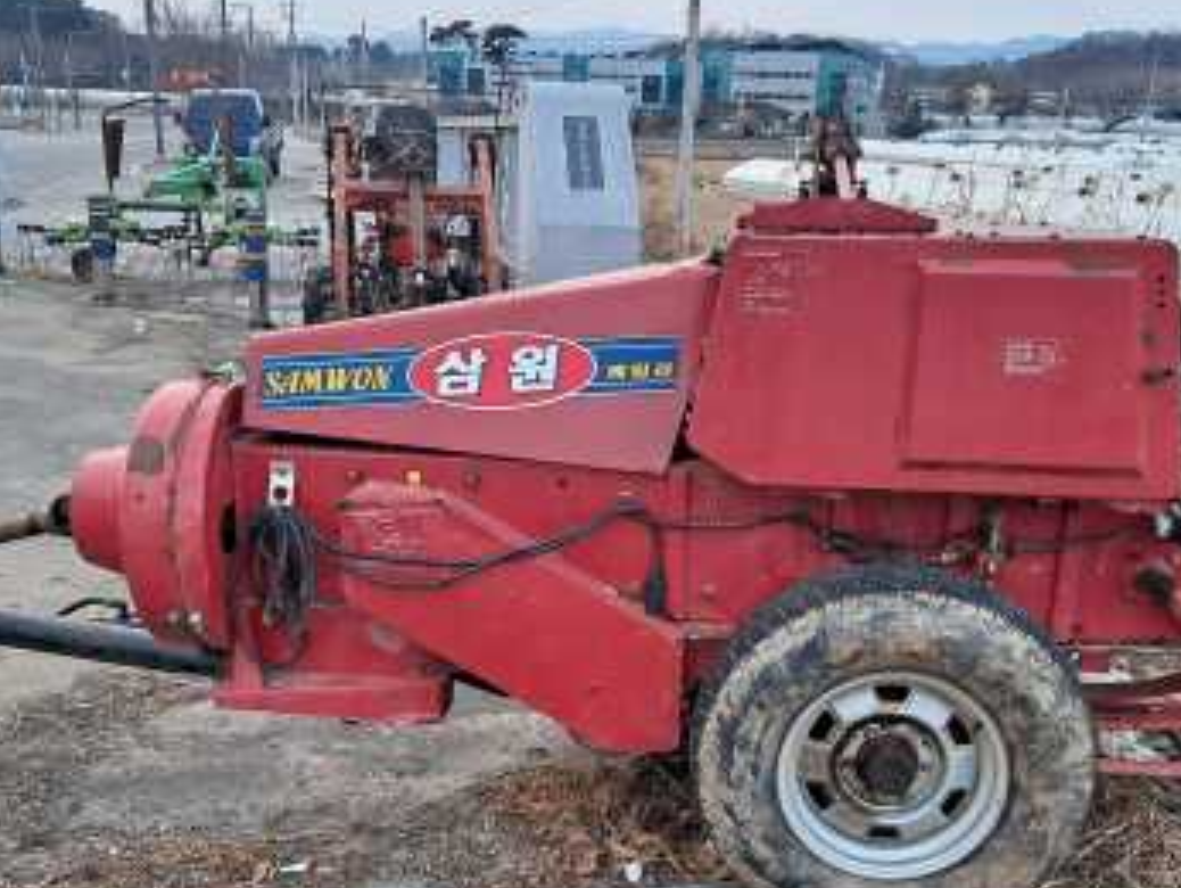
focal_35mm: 39
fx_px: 1331
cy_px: 644
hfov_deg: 47.8
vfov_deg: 36.2
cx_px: 584
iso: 64
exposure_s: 1/60
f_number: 2
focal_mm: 4.6
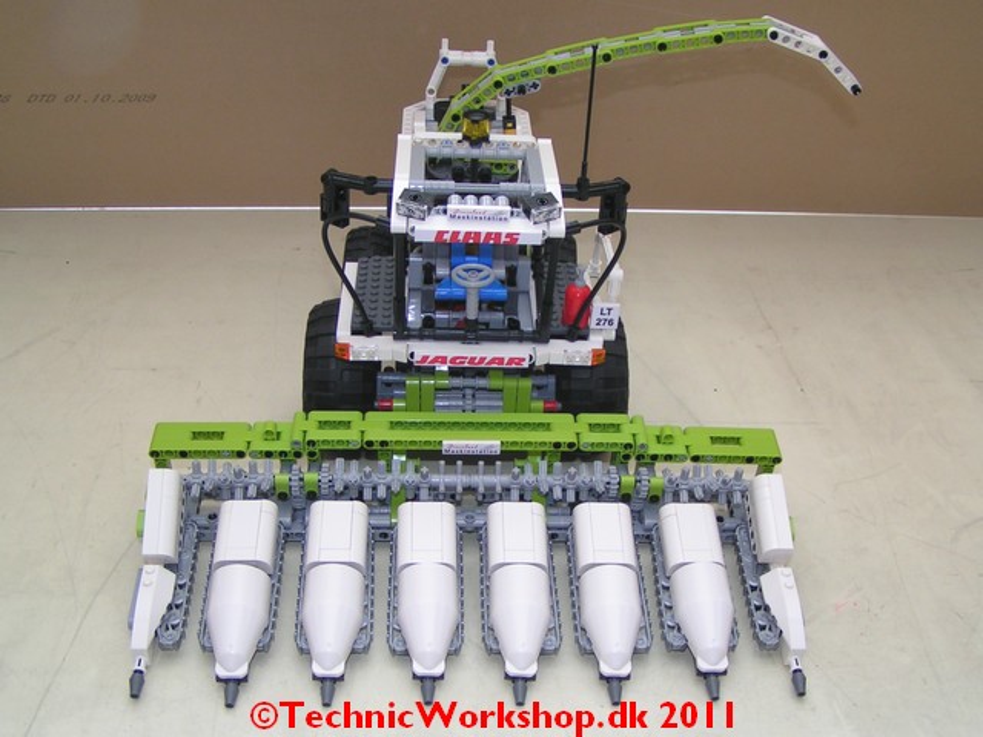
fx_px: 1079
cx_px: 492
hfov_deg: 49.0
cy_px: 368
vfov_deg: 37.7
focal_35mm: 38
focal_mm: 5.8
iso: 50
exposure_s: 1/40
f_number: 2.8
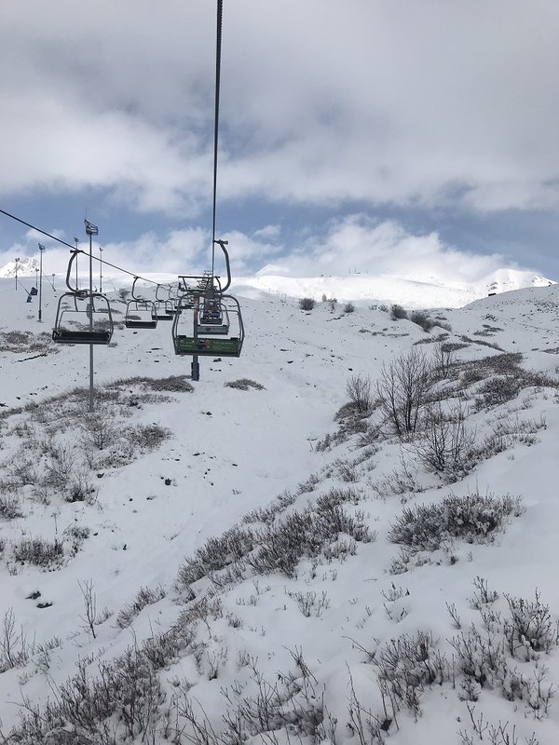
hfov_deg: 49.7
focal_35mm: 28
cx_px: 280
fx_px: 603
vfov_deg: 63.4
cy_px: 372
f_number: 1.8
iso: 20
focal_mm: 3.99
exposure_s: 1/5051
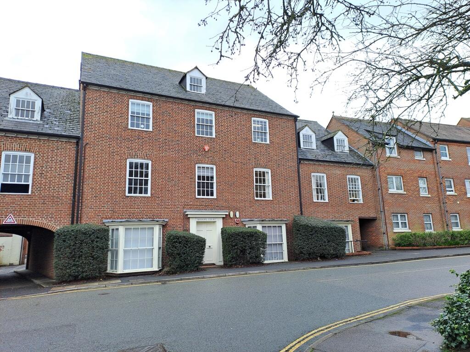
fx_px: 339
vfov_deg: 54.9
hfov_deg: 69.4
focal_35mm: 25
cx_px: 235
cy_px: 176
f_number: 1.8
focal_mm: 4.65
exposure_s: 1/355
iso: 32
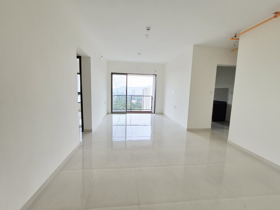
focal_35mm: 13
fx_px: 105
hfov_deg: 106.2
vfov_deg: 89.9
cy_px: 105
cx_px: 140
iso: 64
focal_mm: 1.74
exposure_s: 1/50
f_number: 2.2
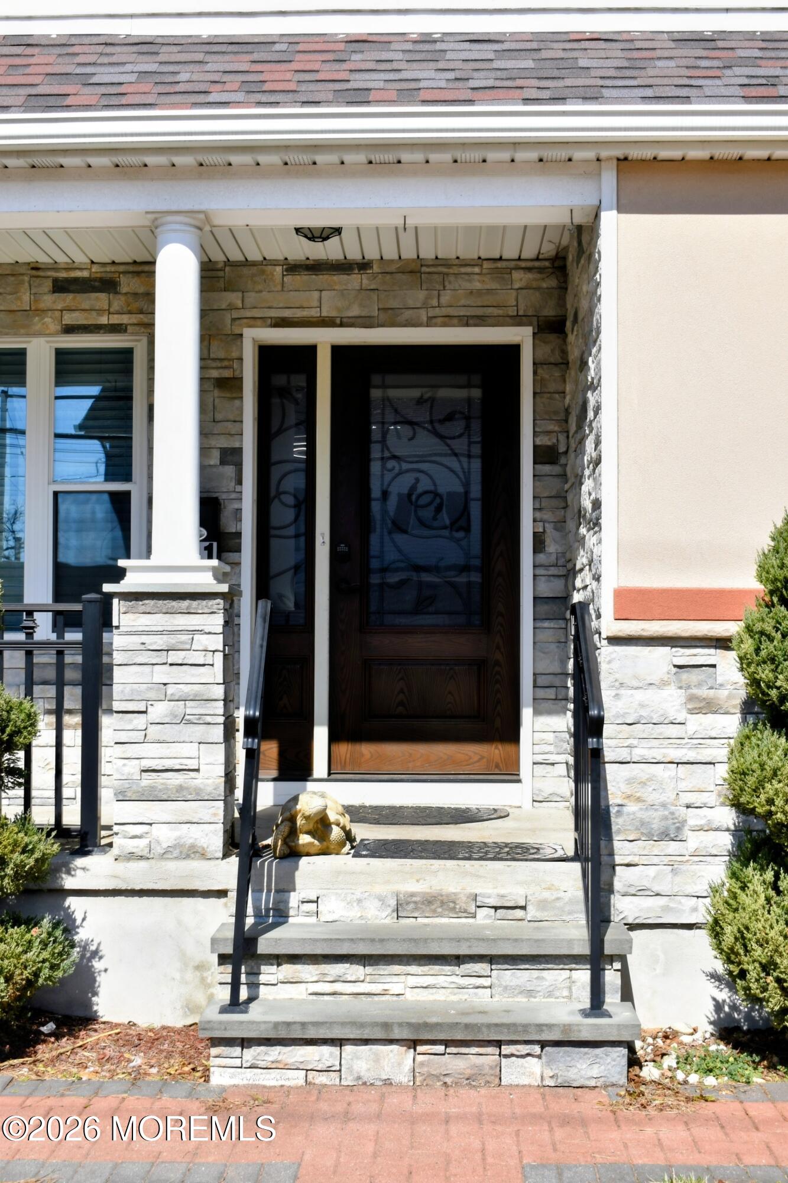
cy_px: 592
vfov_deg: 38.9
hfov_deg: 26.5
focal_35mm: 51
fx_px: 1675
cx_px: 394
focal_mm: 34
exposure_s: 1/320
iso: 100
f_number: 8
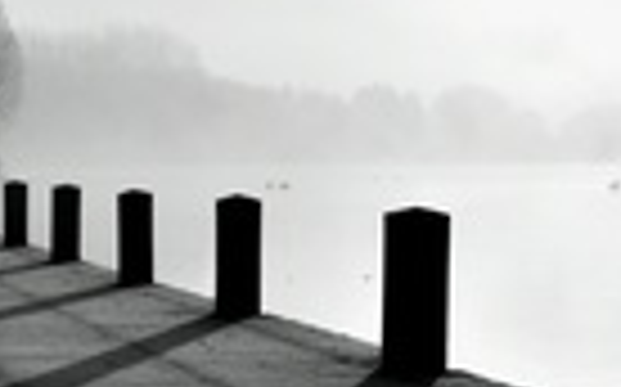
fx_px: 2418
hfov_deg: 14.6
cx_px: 256
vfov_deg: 9.1
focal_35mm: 143
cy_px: 196
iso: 100
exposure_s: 1/5000
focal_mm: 28
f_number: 4.2
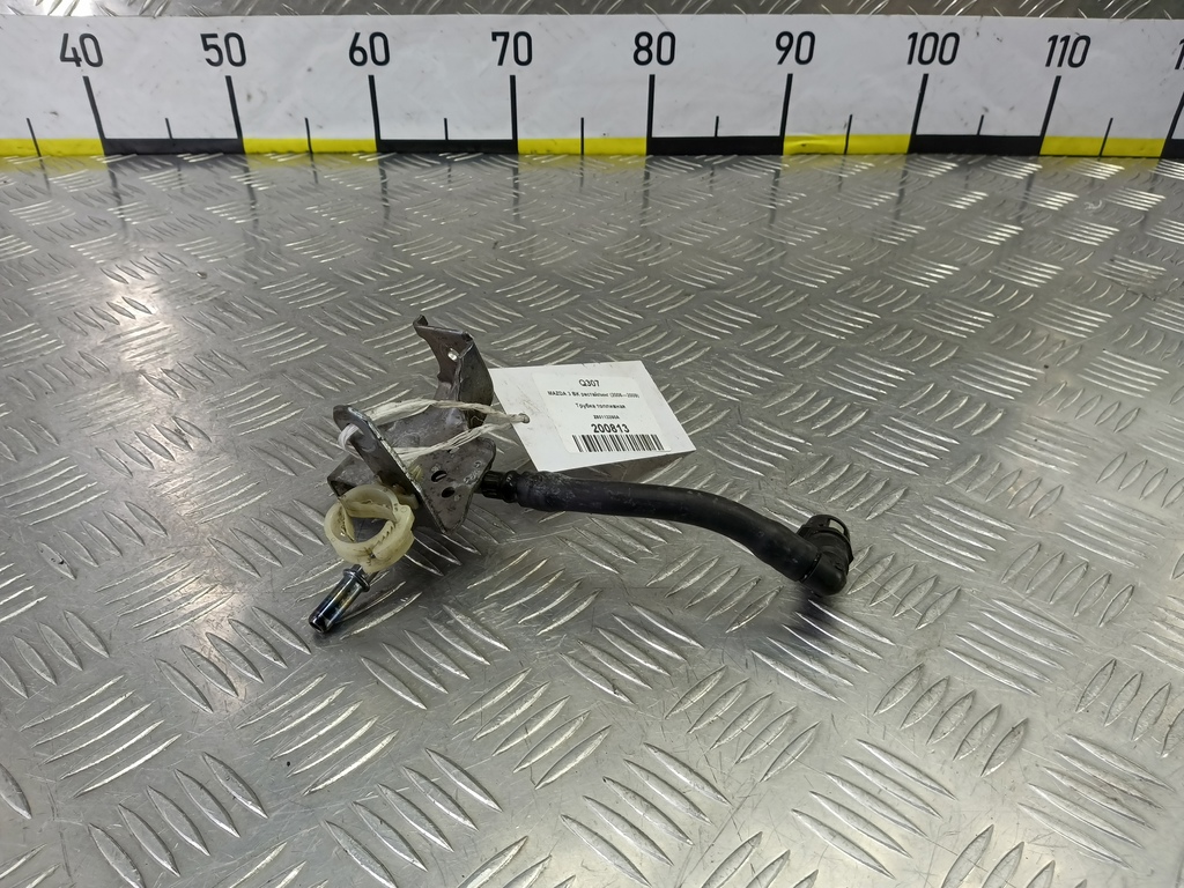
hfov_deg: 73.9
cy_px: 444
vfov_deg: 58.9
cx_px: 592
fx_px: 787
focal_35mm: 23
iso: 103
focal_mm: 4.11
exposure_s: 1/50
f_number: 1.6
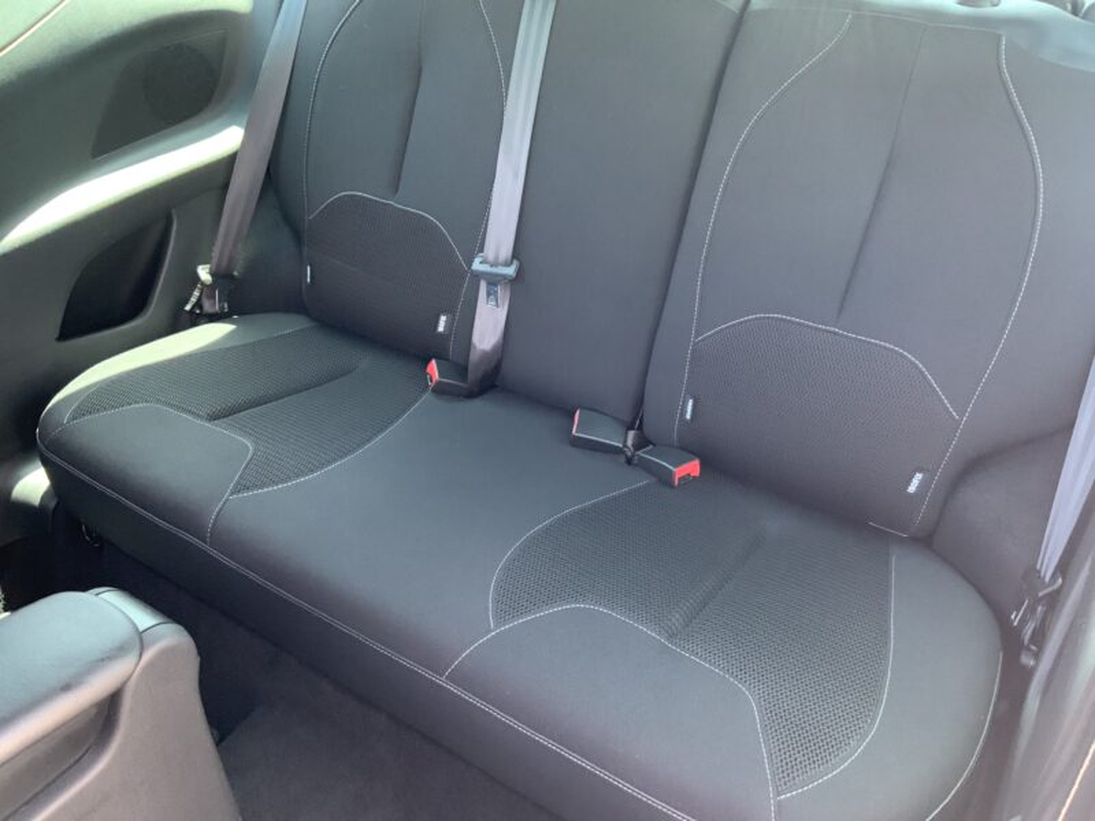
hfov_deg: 61.7
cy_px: 410
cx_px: 548
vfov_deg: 48.2
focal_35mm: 29
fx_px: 917
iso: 200
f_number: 1.8
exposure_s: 1/60
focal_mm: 3
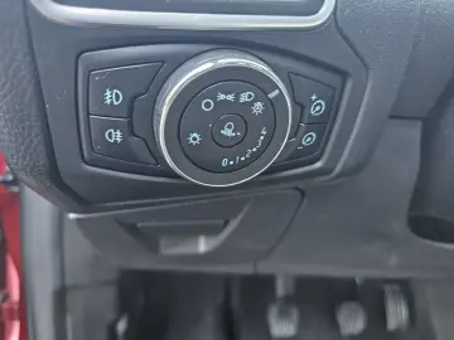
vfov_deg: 58.9
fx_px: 302
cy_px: 170
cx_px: 227
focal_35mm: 23
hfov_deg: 73.9
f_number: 1.7
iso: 640
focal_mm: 6.3
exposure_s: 1/24
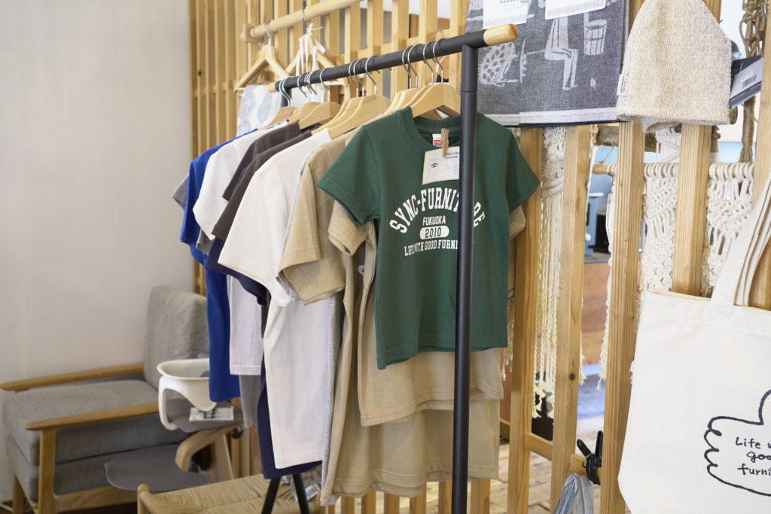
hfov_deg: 54.4
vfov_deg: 37.9
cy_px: 257
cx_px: 386
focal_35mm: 35
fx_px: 750
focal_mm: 35
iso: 1000
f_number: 5.6
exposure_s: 1/25
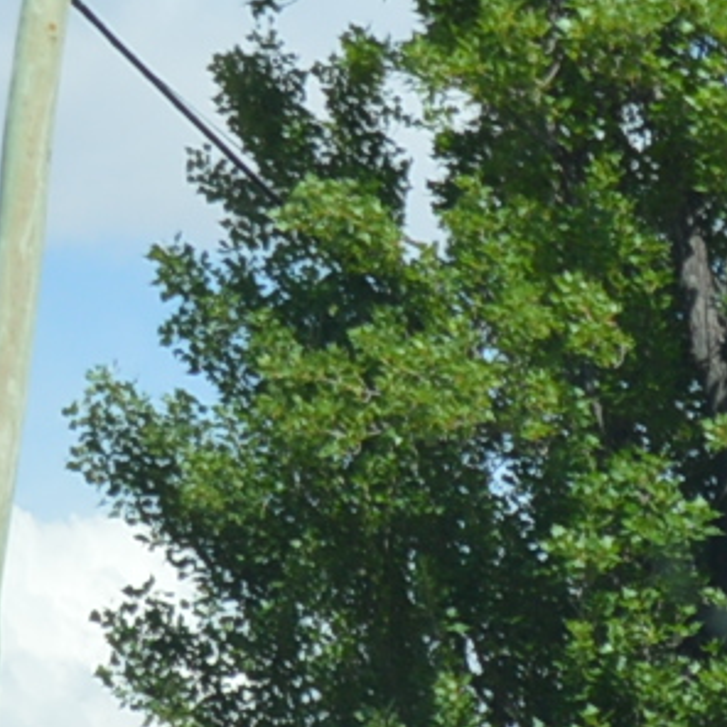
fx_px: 6772
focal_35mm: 285
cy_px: 391
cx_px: 1024
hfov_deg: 6.1
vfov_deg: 6.1
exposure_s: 1/250
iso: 100
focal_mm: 22
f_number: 8
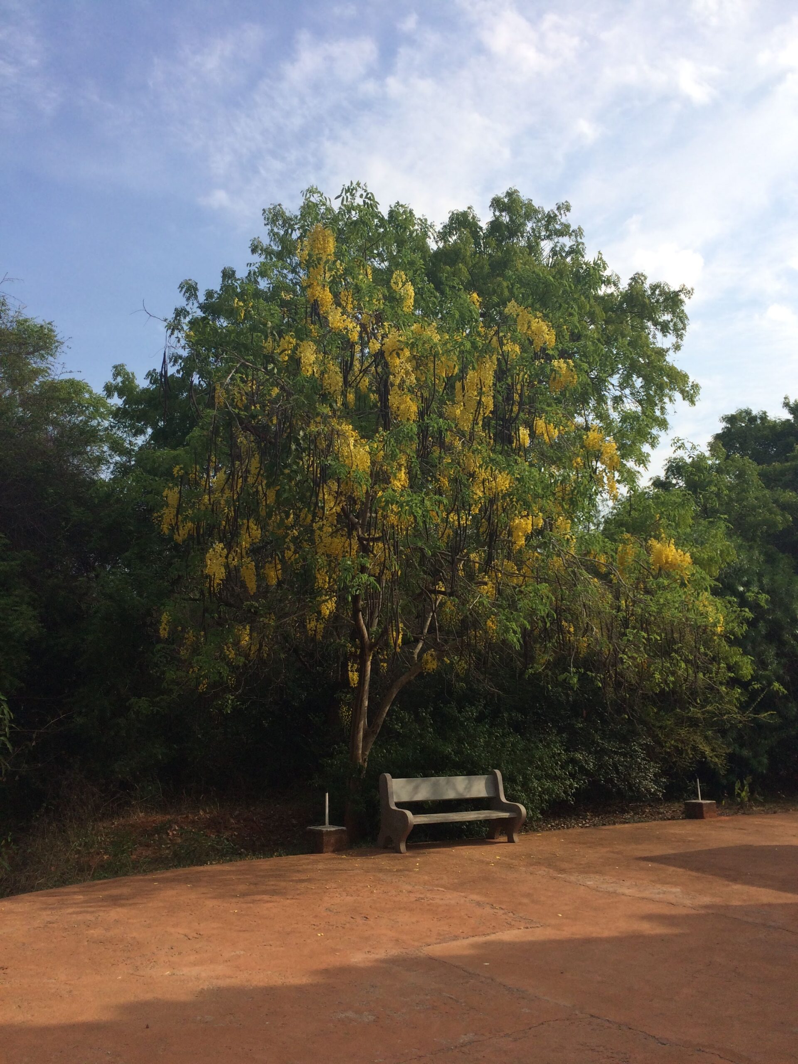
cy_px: 532
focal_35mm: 29
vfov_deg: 61.7
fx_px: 891
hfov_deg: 48.2
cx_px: 399
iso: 32
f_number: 2.2
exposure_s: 1/1953
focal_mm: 4.15
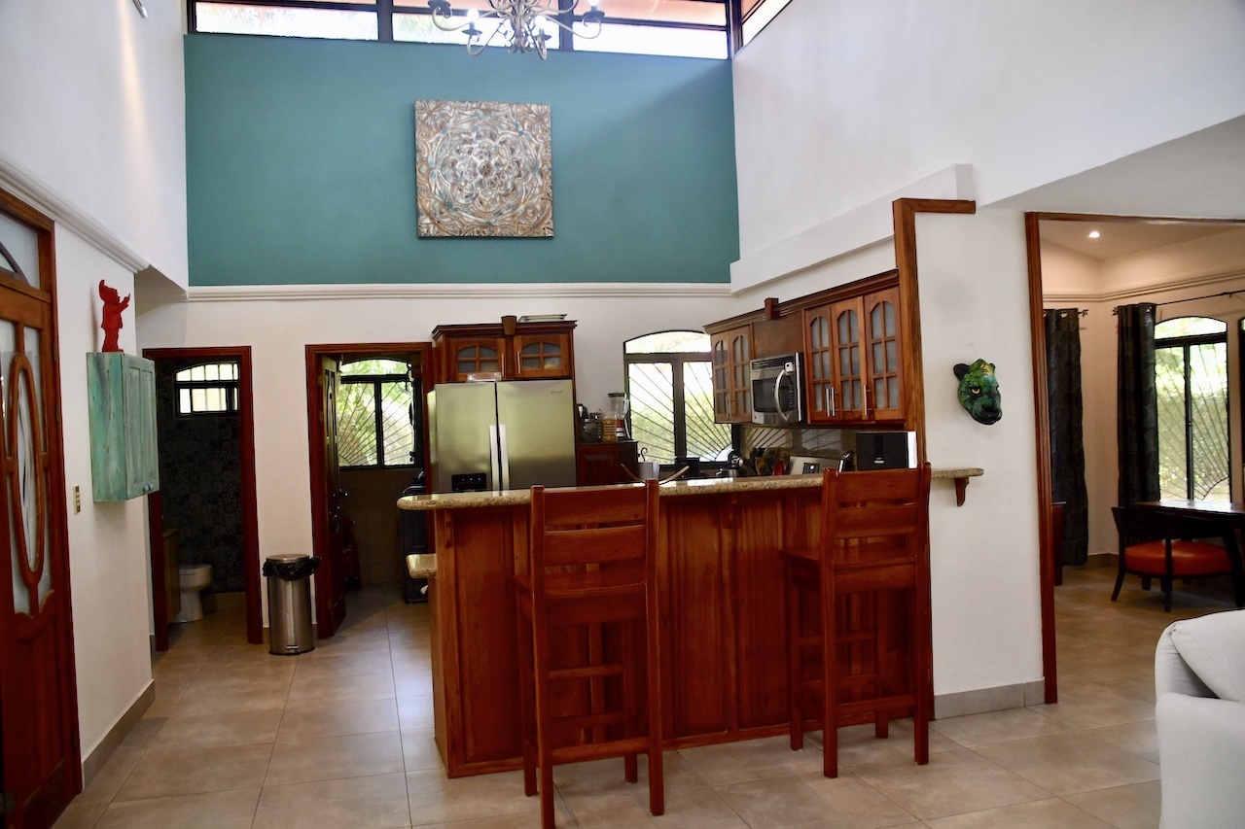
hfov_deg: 67.4
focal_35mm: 27
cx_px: 622
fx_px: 934
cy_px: 414
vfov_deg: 47.9
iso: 800
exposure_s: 1/160
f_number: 3.5
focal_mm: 18
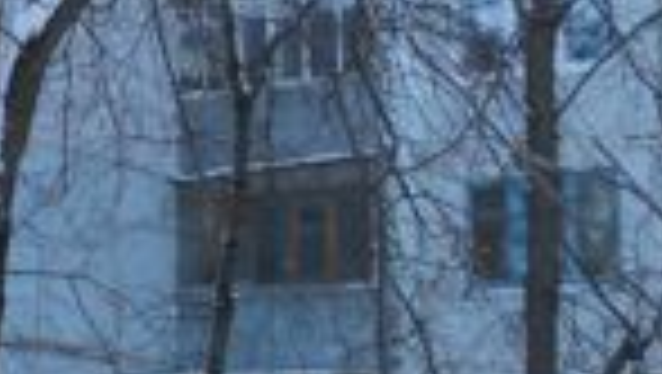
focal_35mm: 128
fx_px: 2249
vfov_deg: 9.5
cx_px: -446
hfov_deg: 15.0
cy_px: 63
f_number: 3.2
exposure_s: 1/250
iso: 80
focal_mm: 4.9
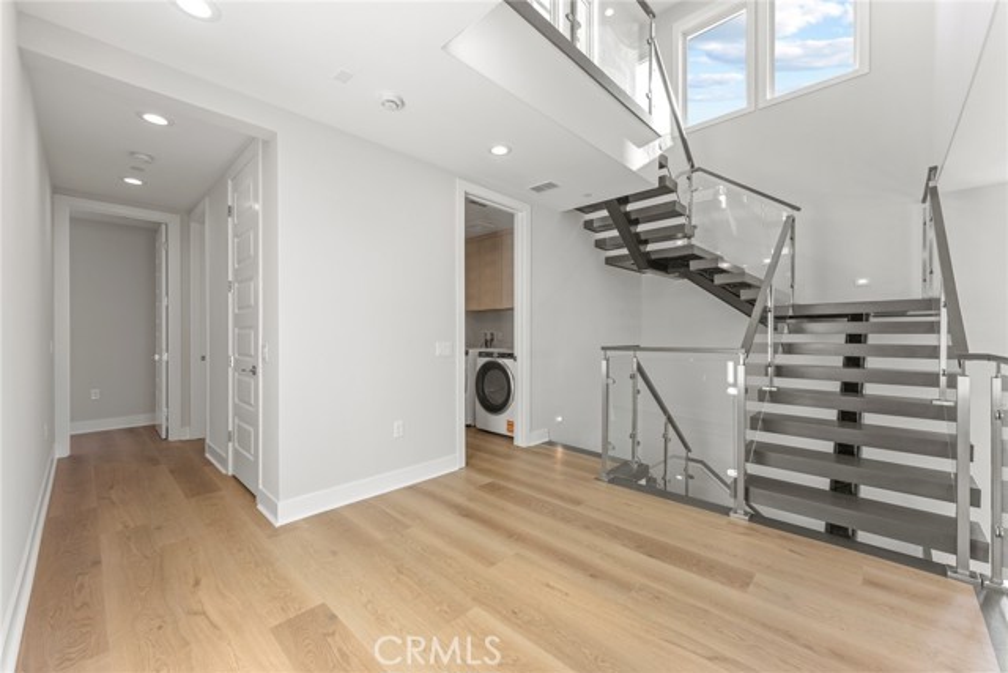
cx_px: 504
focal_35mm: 14
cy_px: 336
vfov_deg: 81.2
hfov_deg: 104.2
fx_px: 392
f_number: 6.3
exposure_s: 1/30
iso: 250
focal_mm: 14
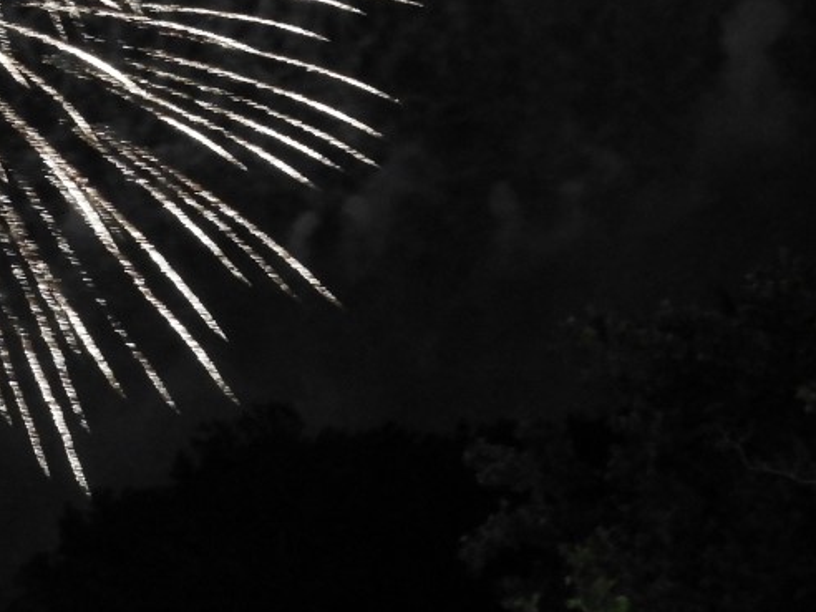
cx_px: -17
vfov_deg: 7.2
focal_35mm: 205
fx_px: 4832
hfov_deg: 9.6
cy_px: -214
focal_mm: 12.5
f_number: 4.5
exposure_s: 1/6
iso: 800
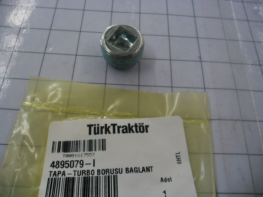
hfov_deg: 65.3
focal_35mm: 27
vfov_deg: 51.4
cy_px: 98
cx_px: 132
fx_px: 205
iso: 100
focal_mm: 4.9
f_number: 3.5
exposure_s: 1/58
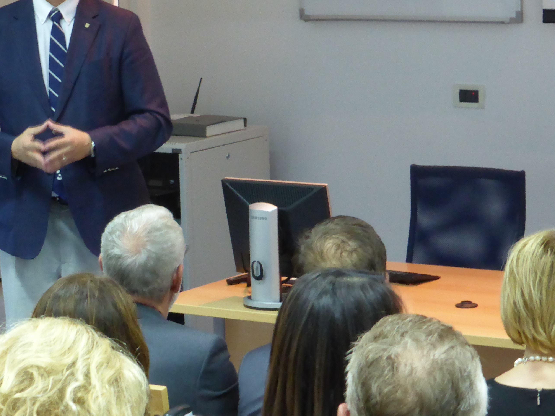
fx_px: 2421
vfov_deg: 9.8
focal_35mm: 151
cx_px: 176
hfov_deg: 13.1
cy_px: 183
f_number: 5
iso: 400
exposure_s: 1/5
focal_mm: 13.3
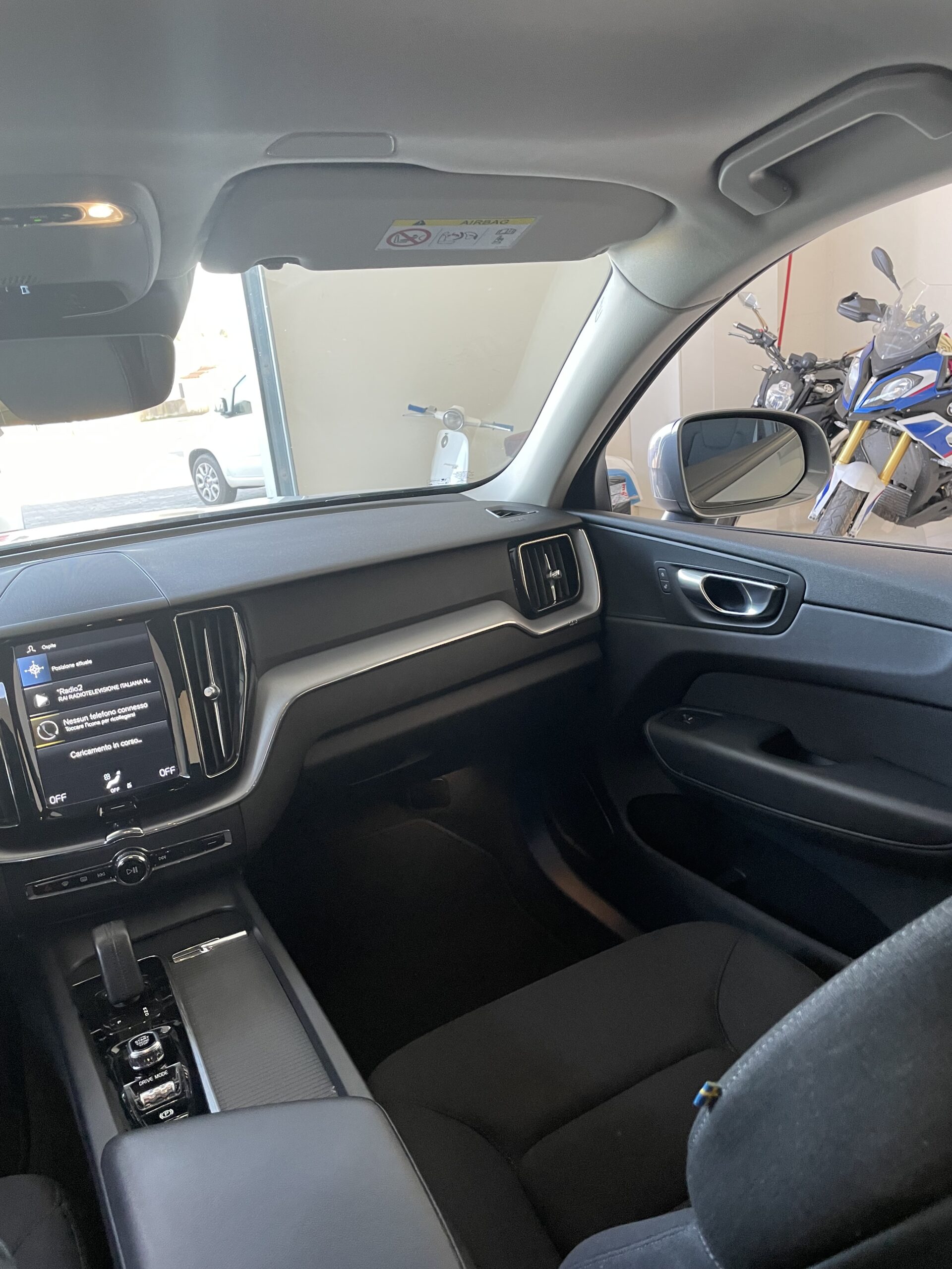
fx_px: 953
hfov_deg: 53.1
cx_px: 476
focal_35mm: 26
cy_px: 634
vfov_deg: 67.3
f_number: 1.6
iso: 125
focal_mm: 4.2
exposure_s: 1/60
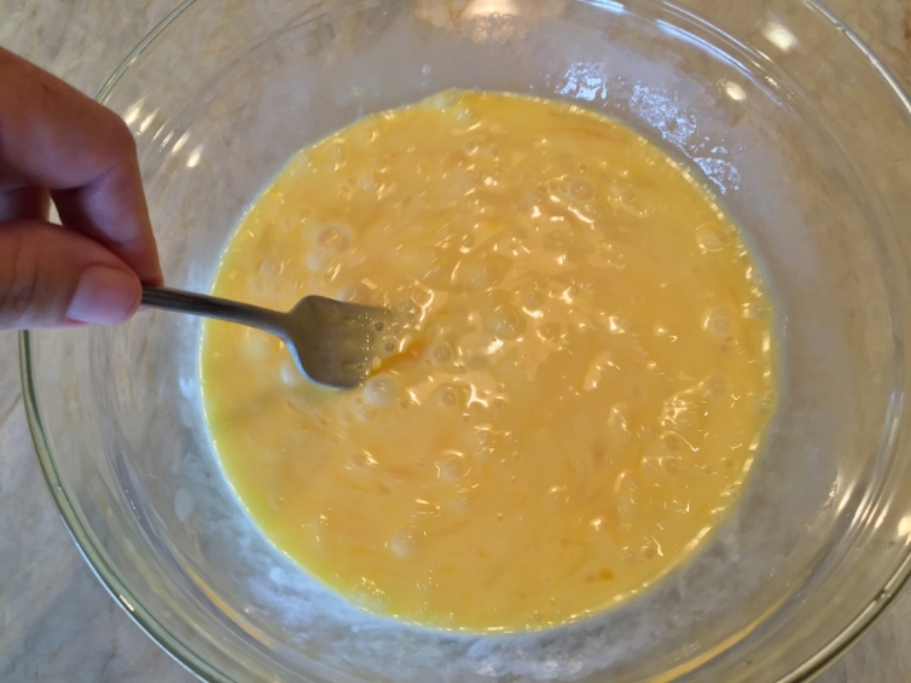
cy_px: 342
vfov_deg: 48.2
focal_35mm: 29
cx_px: 456
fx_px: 763
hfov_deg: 61.7
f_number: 2.2
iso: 40
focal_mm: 4.15
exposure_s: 1/30
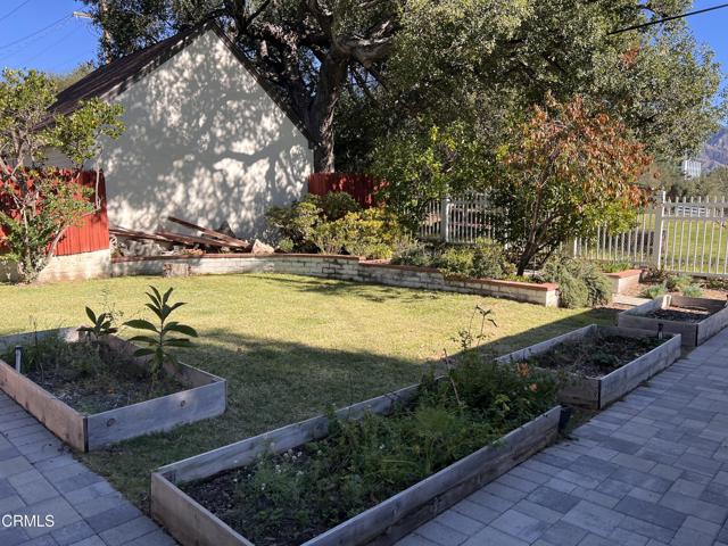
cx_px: 364
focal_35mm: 26
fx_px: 547
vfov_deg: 53.1
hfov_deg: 67.3
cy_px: 273
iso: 50
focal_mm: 5.7
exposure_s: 1/1224
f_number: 1.5
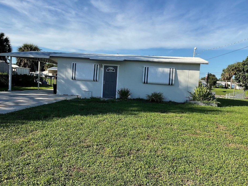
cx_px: 122
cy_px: 98
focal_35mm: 32
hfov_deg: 56.8
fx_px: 229
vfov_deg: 44.1
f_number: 1.8
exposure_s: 1/1786
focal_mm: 3
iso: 16
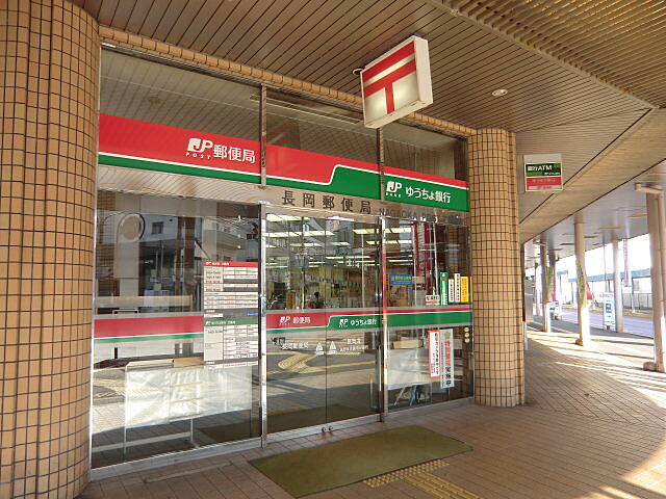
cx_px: 333
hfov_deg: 71.6
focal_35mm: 24
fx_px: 462
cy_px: 250
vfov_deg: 56.8
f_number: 3.2
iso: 64
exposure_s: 1/60
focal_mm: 4.3
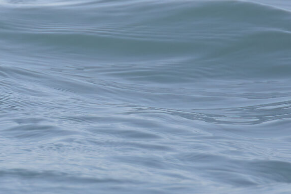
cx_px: -43
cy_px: 88
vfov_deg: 0.6
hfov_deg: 0.8
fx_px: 20188
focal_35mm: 2497
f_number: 7.1
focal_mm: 600
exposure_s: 1/2000
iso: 320
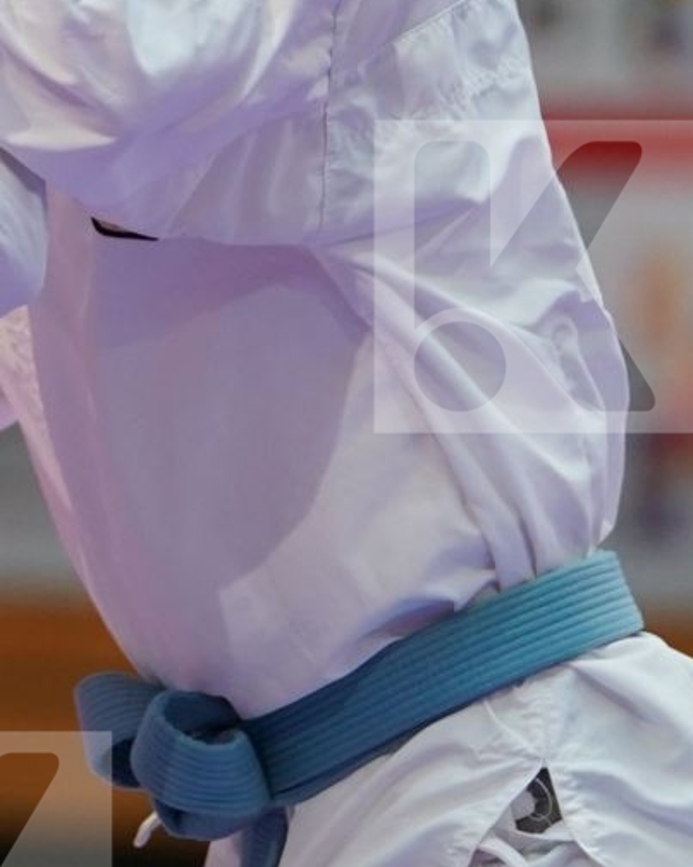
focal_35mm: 734
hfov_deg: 2.1
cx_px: -48
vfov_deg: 2.6
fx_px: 18824
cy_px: 277
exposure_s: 1/1000
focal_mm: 146
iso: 1600
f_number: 2.8
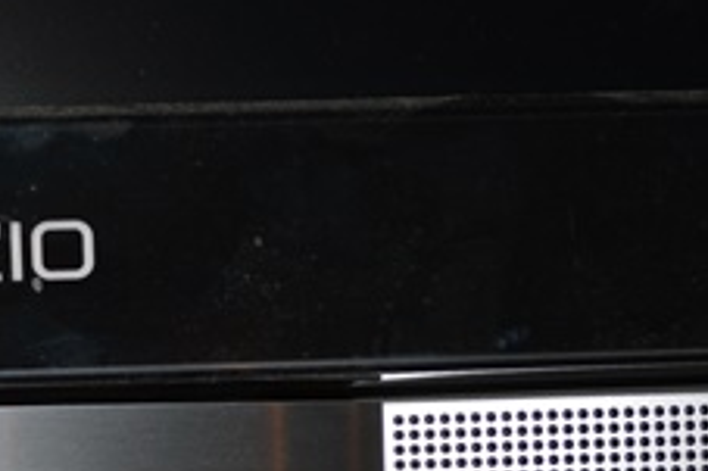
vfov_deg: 9.5
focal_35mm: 143
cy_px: 540
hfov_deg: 14.1
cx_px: -44
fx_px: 2810
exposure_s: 1/60
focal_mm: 36
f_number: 5
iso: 800
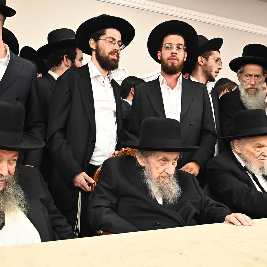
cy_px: 134
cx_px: 120
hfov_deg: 41.8
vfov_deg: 41.9
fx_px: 349
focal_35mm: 40
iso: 3200
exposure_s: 1/200
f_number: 5
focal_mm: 31
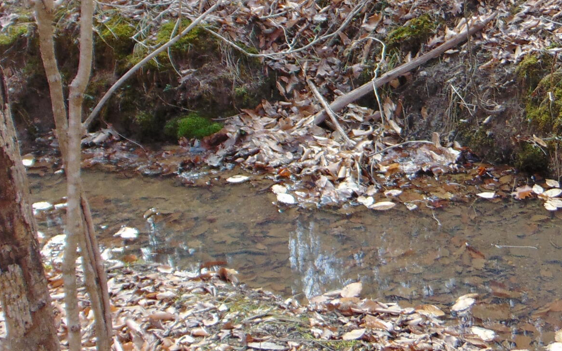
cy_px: 123
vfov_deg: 19.1
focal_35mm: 68
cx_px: 433
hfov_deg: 29.6
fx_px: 1042
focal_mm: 4.5
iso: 80
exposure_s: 1/100
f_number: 3
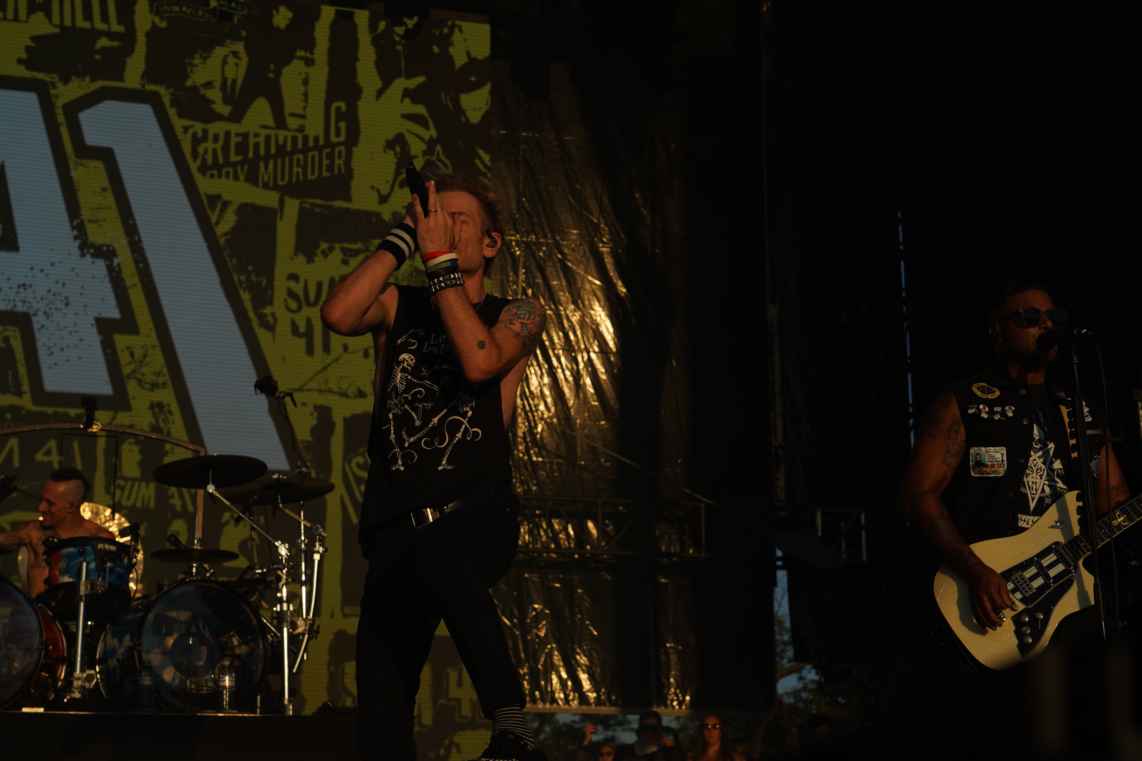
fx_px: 1967
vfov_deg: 21.9
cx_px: 571
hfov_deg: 32.4
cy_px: 380
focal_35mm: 62
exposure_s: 1/640
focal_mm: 62
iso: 100
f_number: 8
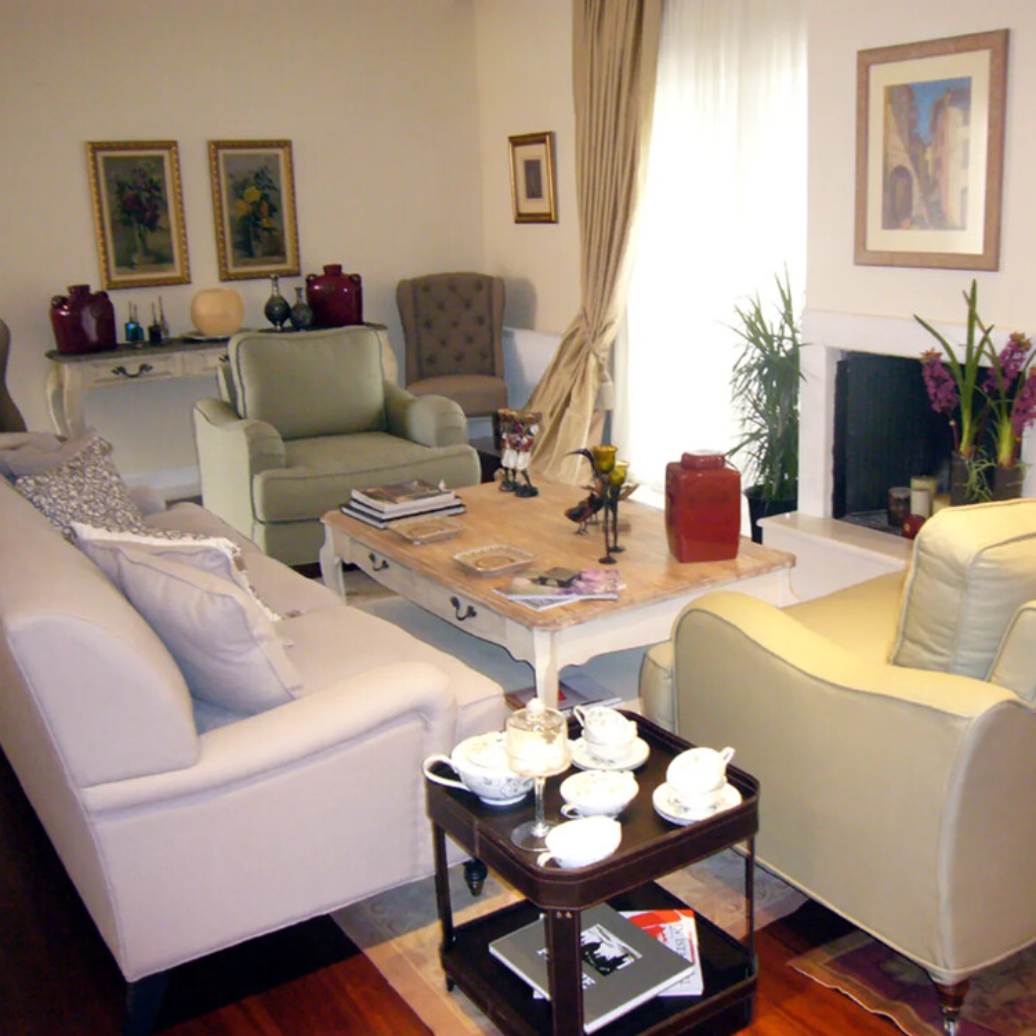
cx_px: 577
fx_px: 1185
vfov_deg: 47.2
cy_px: 526
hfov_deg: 47.1
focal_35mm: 35
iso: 250
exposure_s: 1/30
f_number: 2.8
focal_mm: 4.7
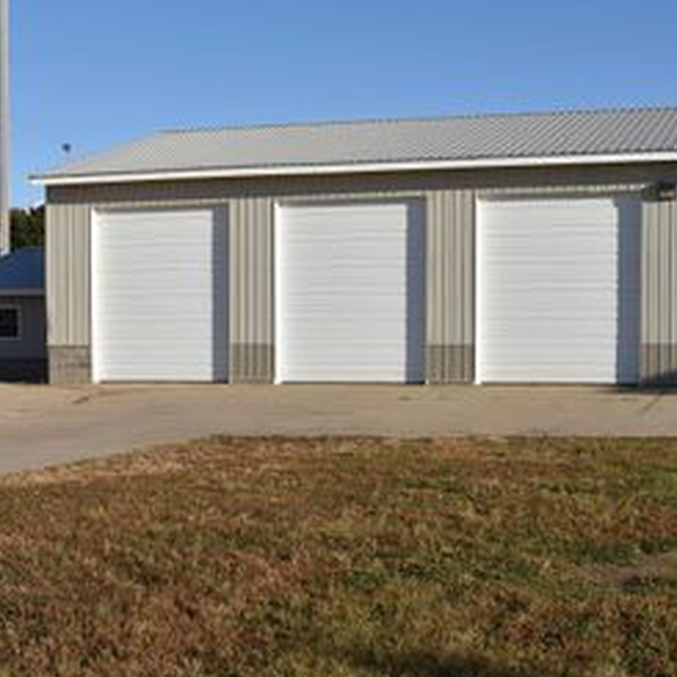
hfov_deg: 31.8
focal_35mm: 52
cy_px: 358
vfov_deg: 32.8
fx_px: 1151
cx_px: 558
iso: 160
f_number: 8
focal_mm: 20
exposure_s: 1/500
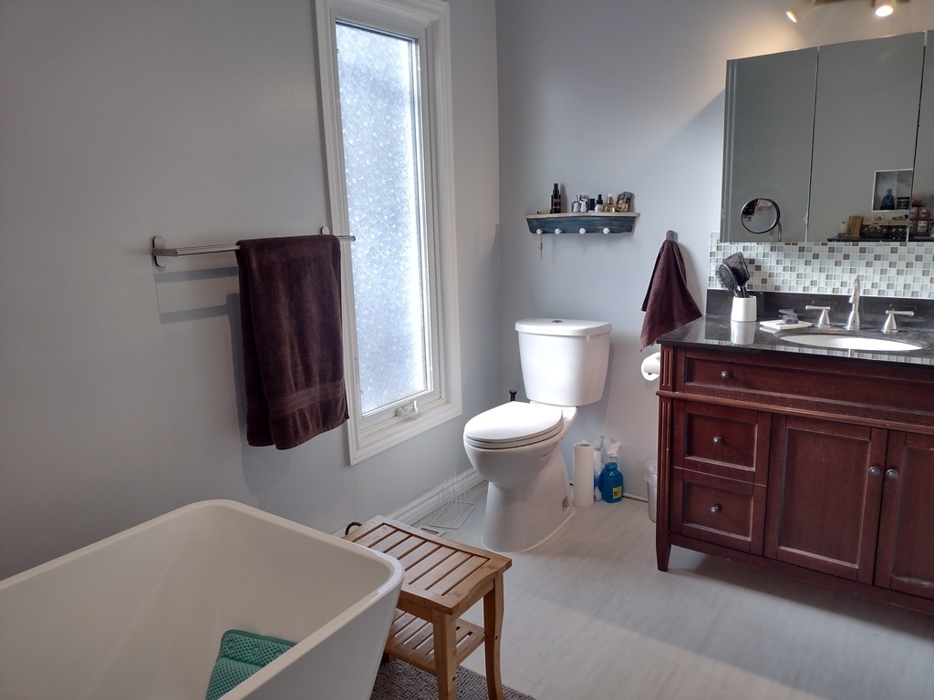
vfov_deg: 51.4
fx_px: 729
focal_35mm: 27
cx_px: 467
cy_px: 350
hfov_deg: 65.3
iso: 104
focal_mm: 4.71
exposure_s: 1/60
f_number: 1.7
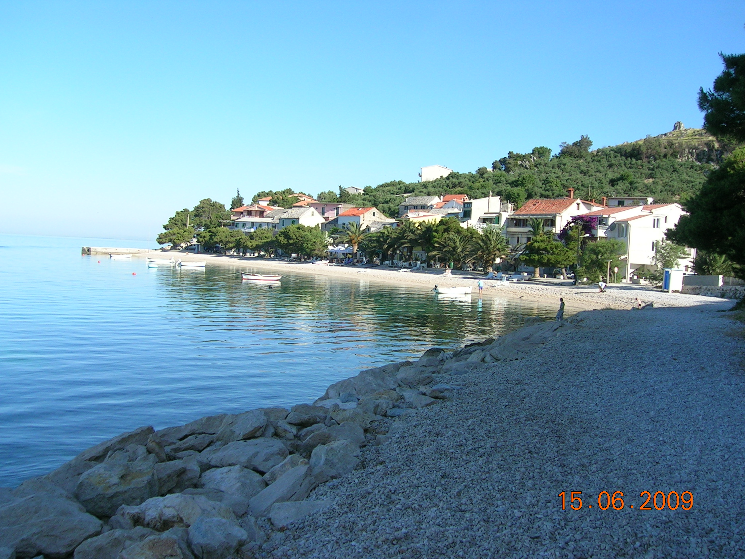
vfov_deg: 40.7
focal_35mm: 35
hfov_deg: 52.6
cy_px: 280
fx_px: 753
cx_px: 372
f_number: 4.8
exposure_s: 1/358
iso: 71
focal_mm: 5.4
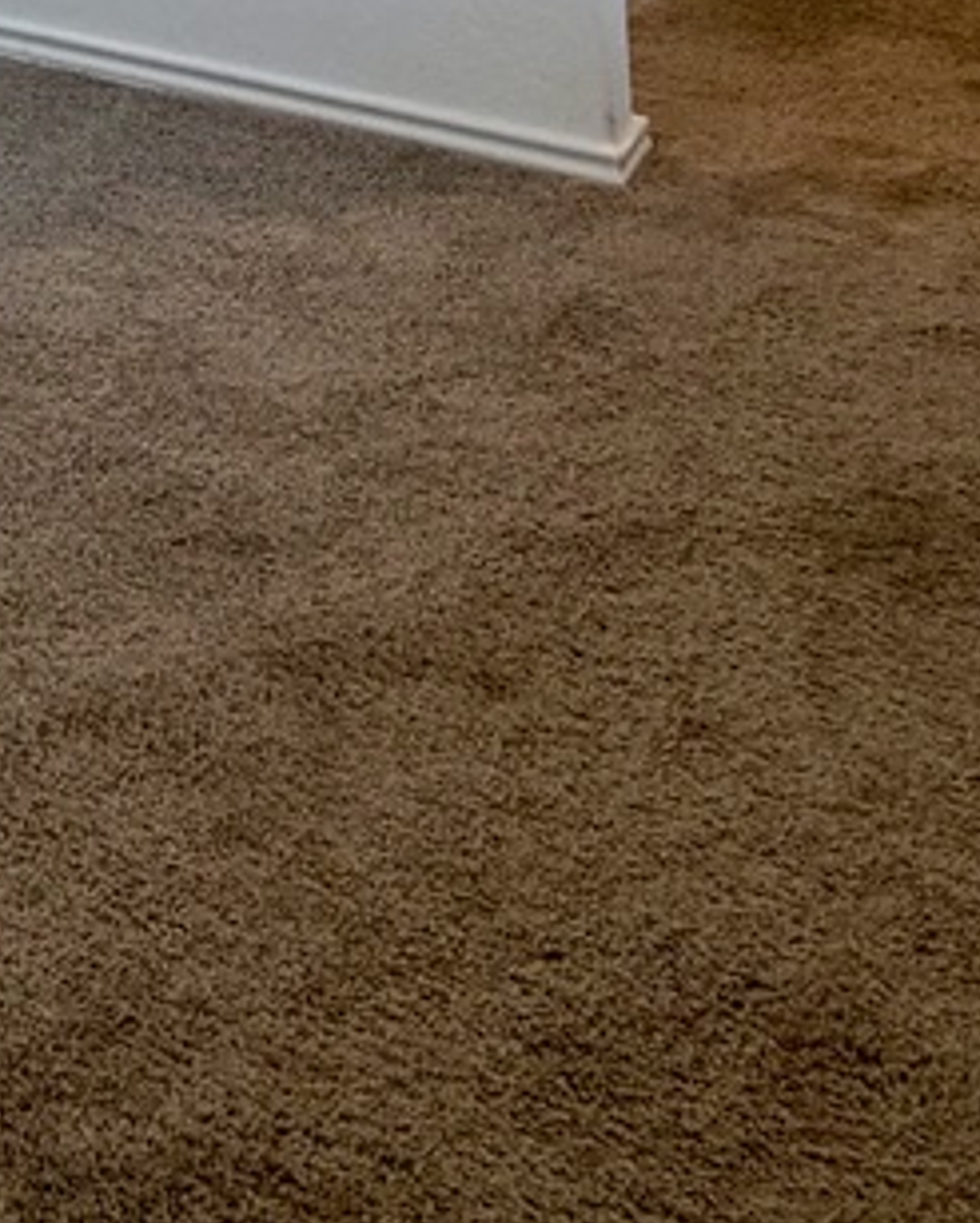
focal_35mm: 64
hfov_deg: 21.1
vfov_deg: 21.1
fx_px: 2318
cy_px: -920
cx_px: -378
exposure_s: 1/120
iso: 160
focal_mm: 2.22
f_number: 2.2
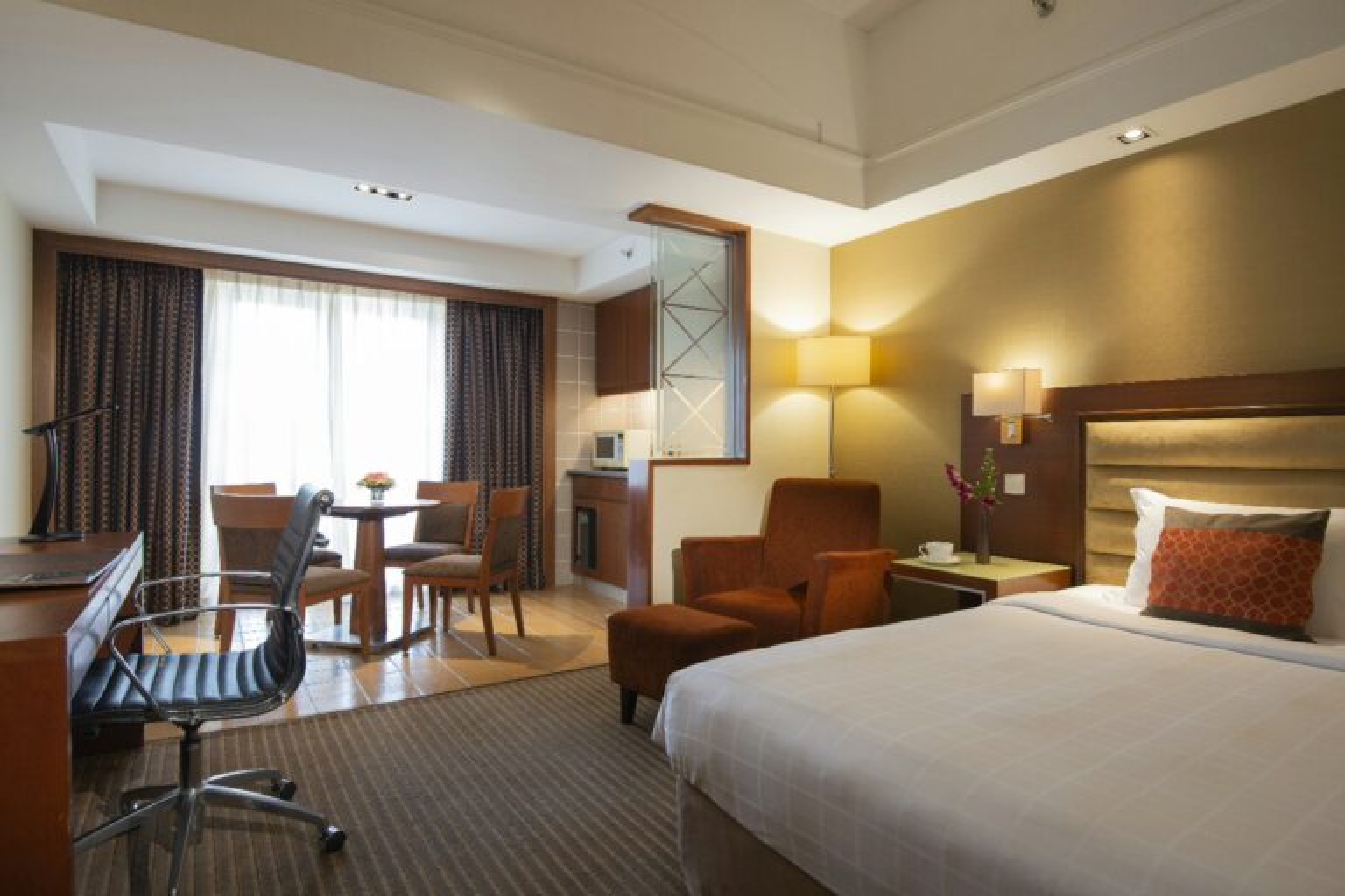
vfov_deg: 64.6
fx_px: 710
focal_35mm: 19
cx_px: 672
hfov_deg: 86.9
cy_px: 448
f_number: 6.3
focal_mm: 19
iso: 250
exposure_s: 1/5
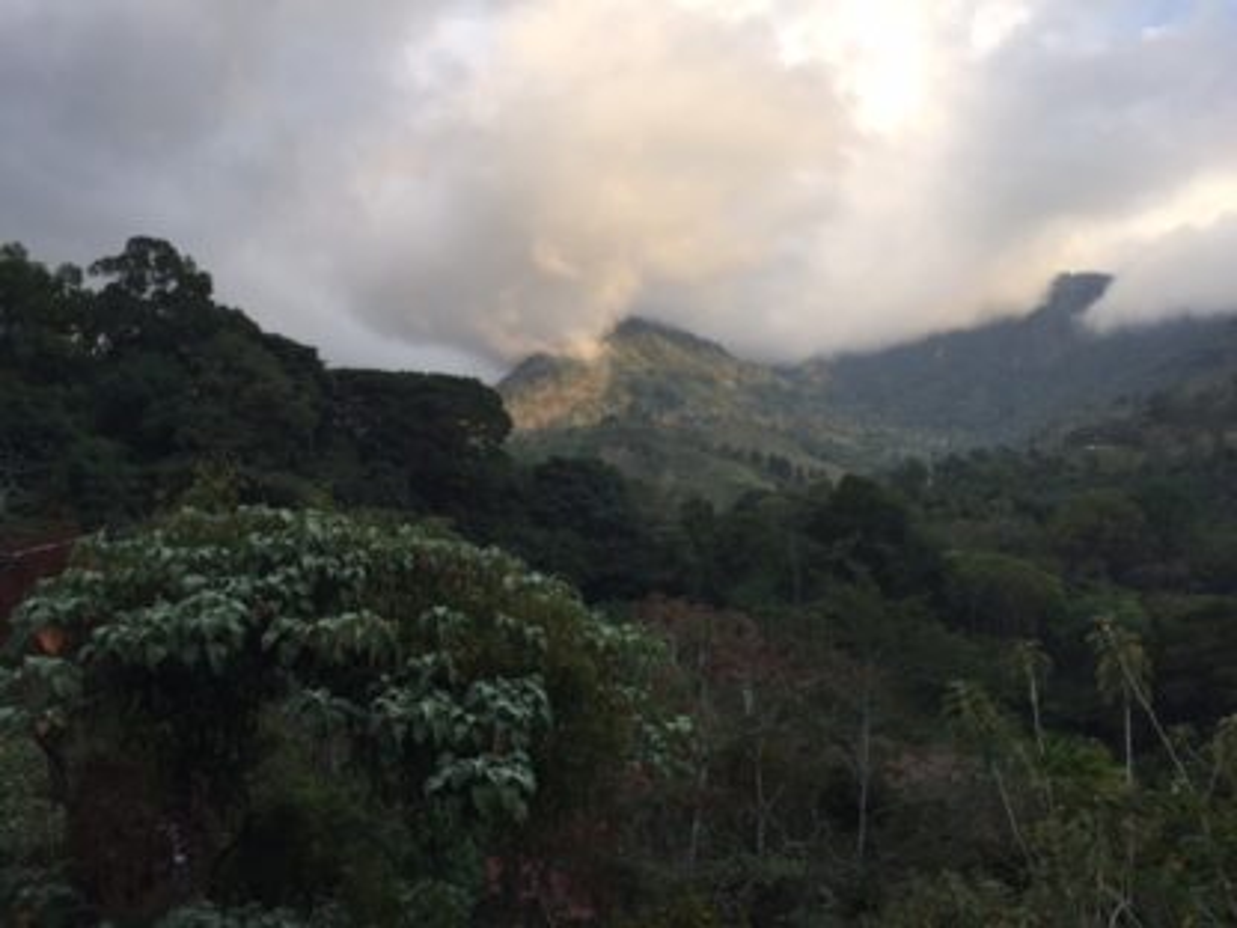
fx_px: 1036
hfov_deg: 61.7
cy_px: 464
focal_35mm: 29
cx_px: 618
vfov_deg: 48.2
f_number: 2.2
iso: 32
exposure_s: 1/557
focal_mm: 4.15
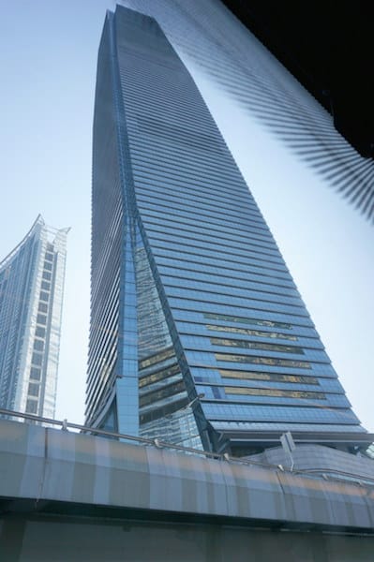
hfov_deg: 53.1
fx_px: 375
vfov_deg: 73.8
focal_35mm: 24
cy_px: 281
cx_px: 187
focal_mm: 16
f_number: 9
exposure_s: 1/200
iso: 100
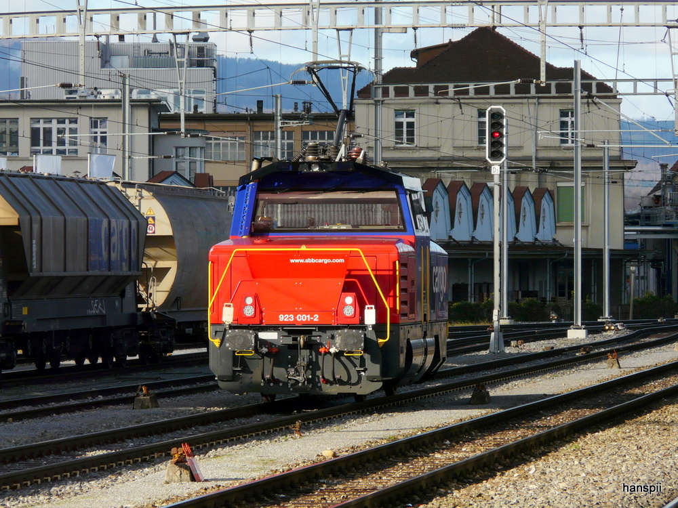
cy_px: 254
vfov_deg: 5.6
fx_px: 5210
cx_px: 339
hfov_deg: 7.4
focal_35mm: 266
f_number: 5.6
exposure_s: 1/320
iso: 100
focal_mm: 43.7
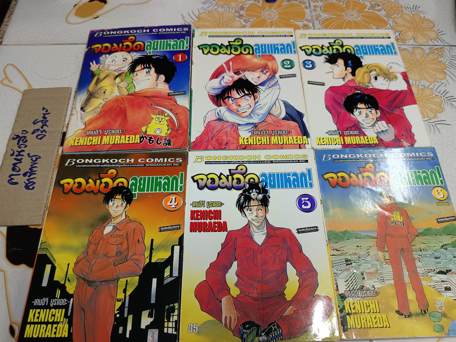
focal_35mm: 27
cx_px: 236
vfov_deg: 51.3
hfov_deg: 65.3
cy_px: 188
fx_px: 356
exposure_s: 1/33.3
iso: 996
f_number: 1.7
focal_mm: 5.31
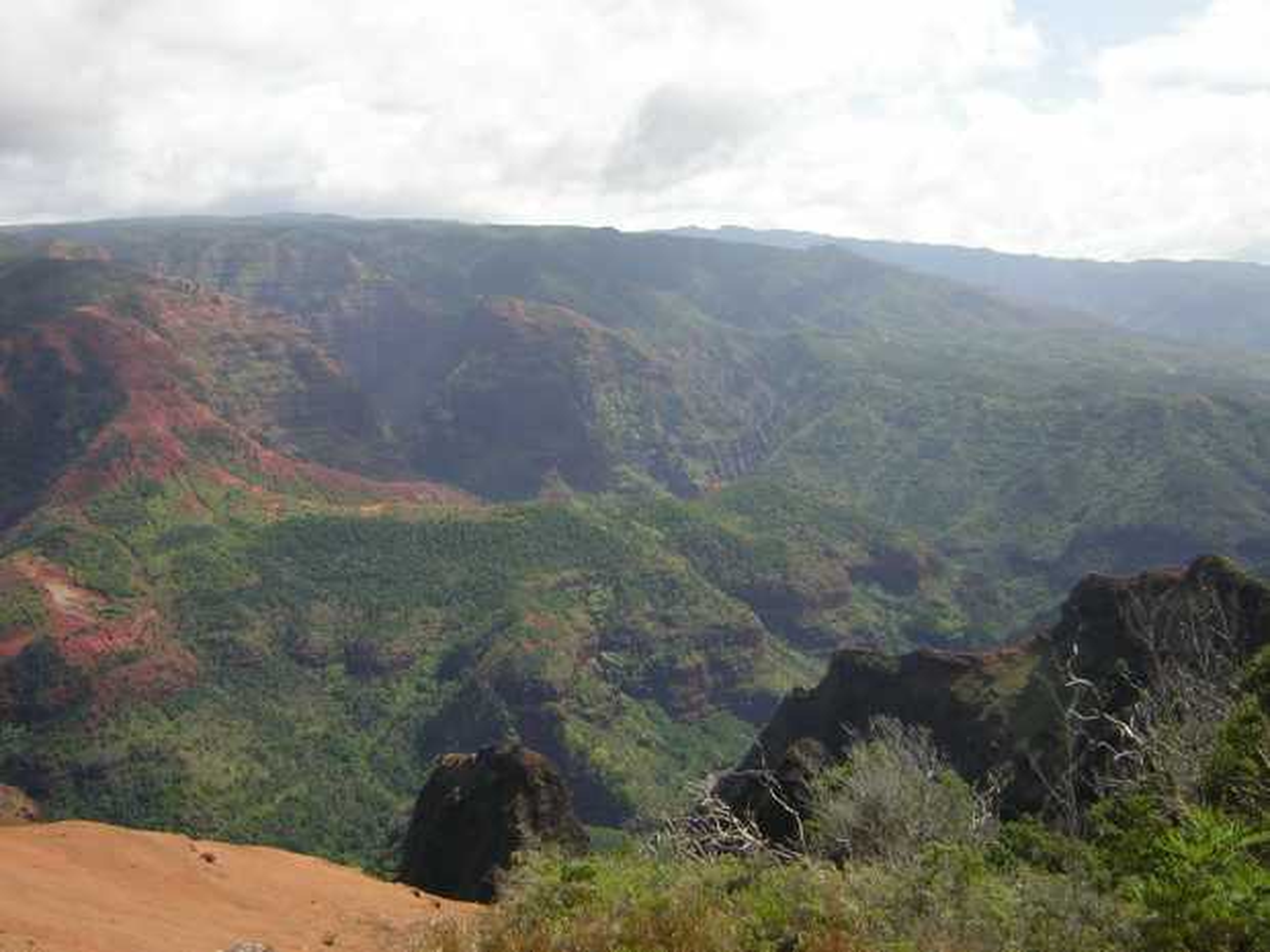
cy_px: 476
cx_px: 635
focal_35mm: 36
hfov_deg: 51.4
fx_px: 1321
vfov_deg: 39.7
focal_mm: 4.7
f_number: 5.2
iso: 50
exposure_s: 1/270
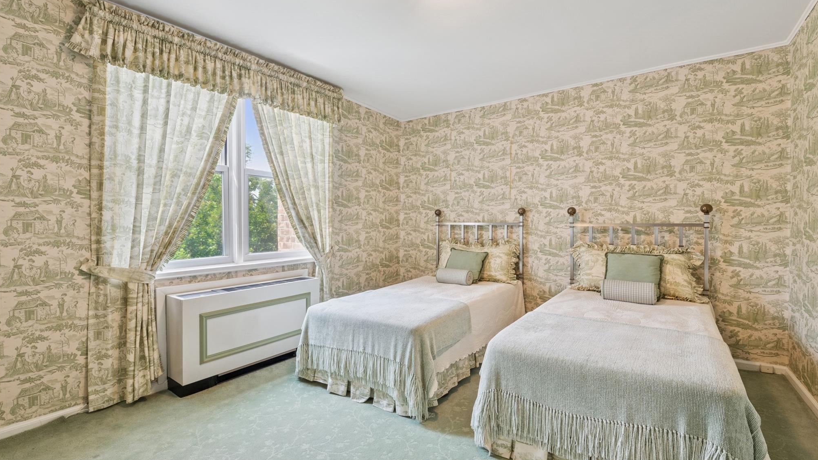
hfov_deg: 99.4
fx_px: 347
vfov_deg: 67.1
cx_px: 404
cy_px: 235
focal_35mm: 16
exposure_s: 1/15
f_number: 14
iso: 640
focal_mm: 15
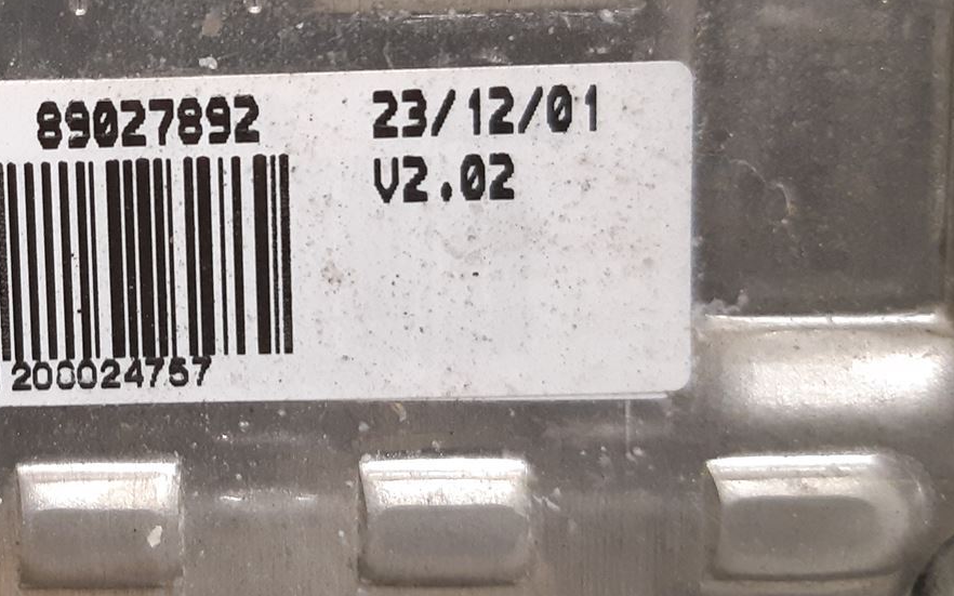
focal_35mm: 64
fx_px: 1664
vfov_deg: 20.2
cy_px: 147
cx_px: 74
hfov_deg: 30.4
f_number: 1.7
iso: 200
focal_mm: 3.93
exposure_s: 1/25
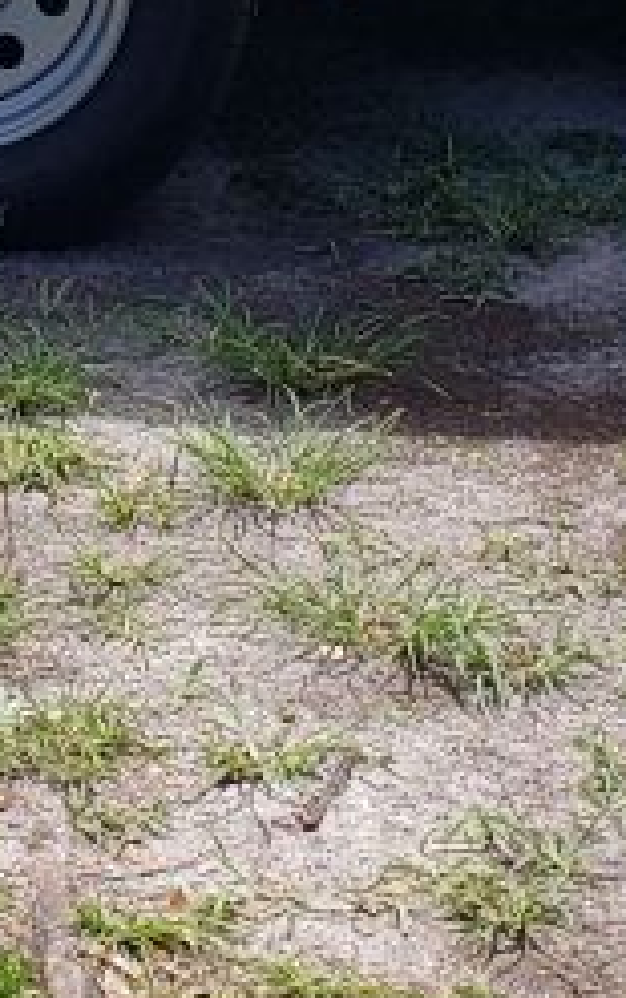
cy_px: -836
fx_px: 4246
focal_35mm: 156
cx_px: -44
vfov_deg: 12.2
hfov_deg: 8.4
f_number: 2.4
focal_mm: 4.3
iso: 50
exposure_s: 1/887
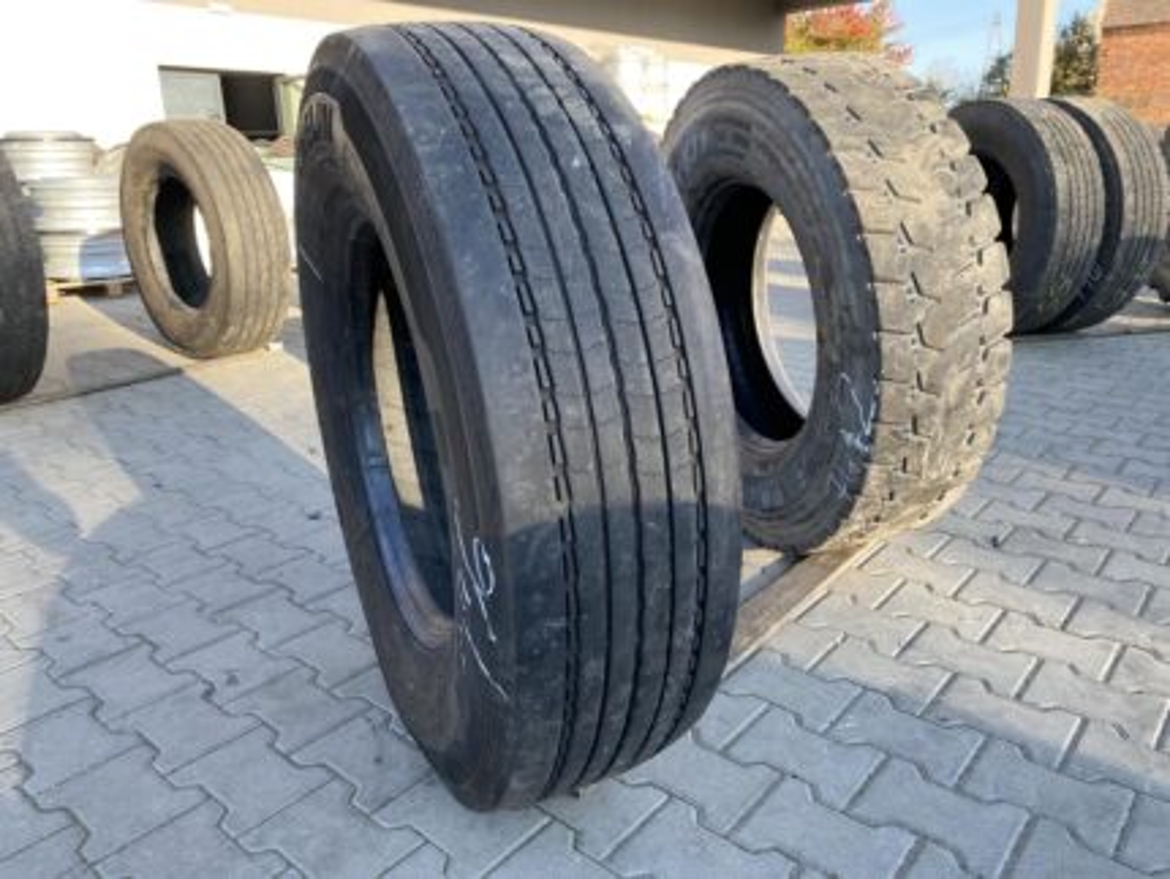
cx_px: 585
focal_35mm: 26
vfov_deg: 53.1
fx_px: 879
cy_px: 440
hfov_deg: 67.3
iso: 32
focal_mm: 4.25
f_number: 1.8
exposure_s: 1/236
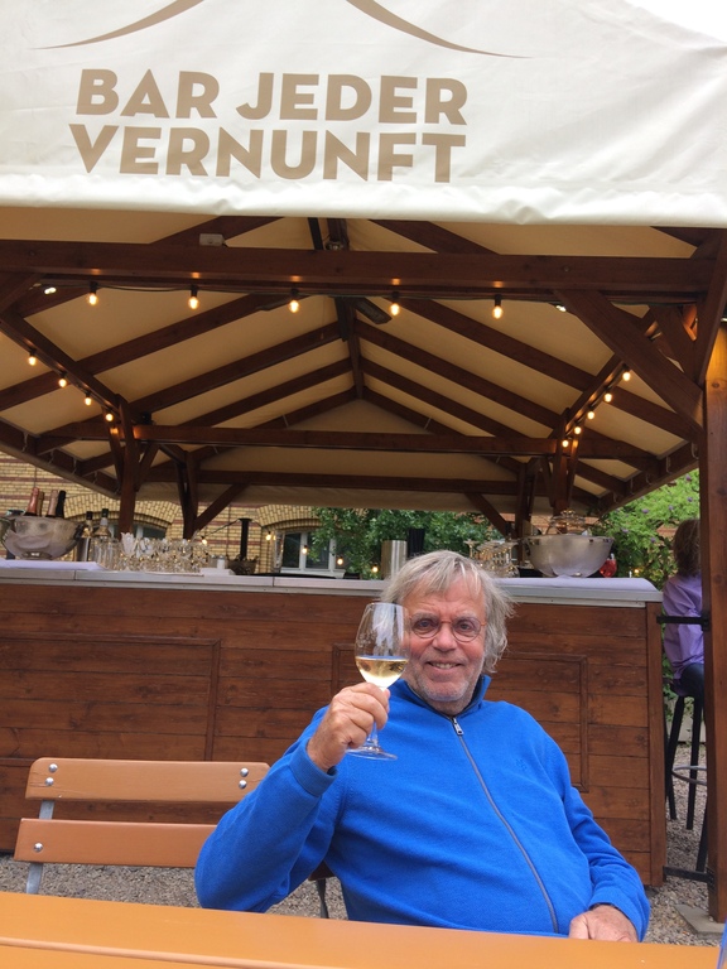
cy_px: 484
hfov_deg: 48.2
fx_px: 812
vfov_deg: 61.7
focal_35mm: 29
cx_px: 364
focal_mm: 4.15
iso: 32
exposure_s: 1/50
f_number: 2.2
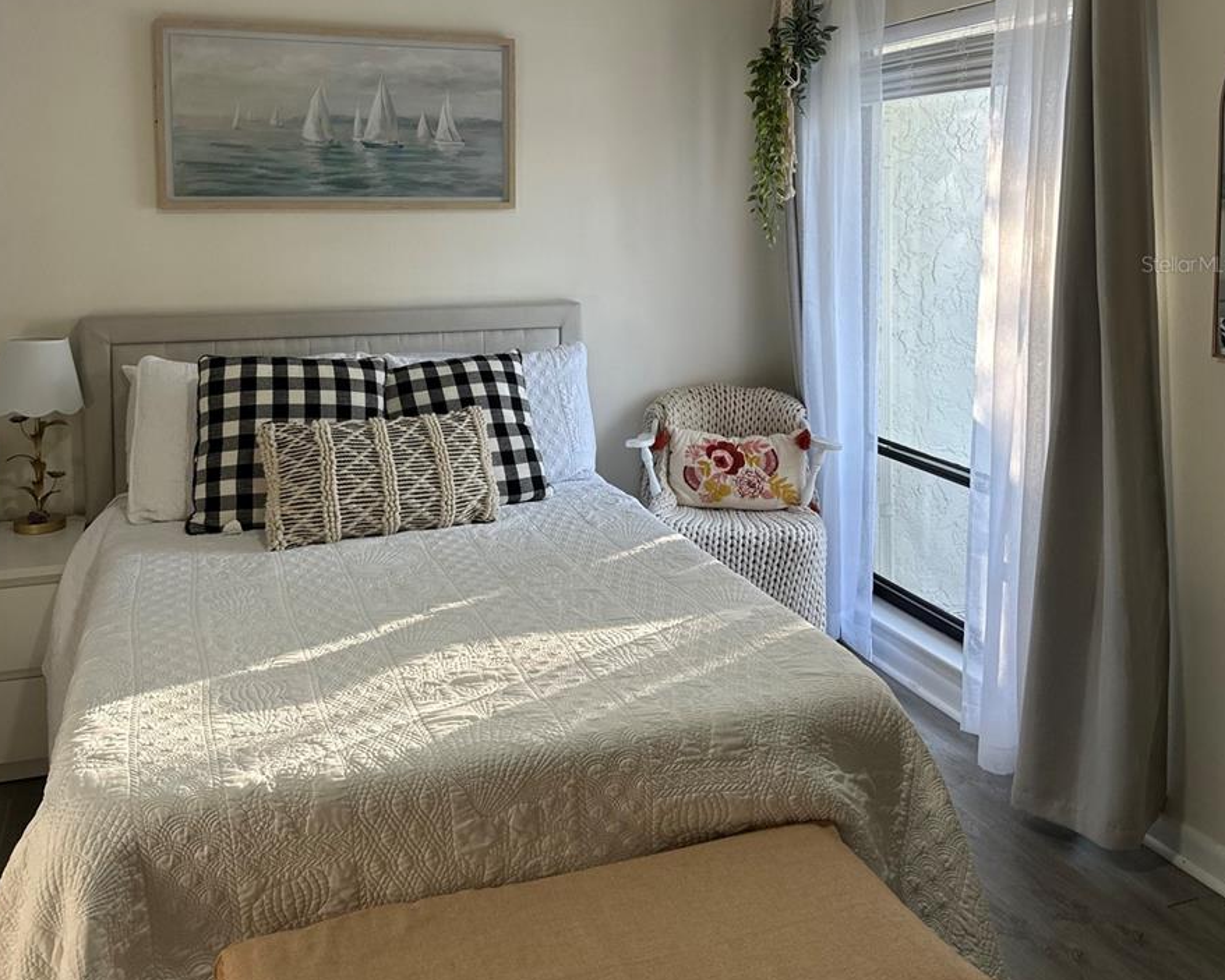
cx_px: 612
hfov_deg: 55.6
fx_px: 1161
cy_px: 263
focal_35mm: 32
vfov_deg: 44.5
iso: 100
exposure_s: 1/120
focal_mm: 6.86
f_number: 1.78
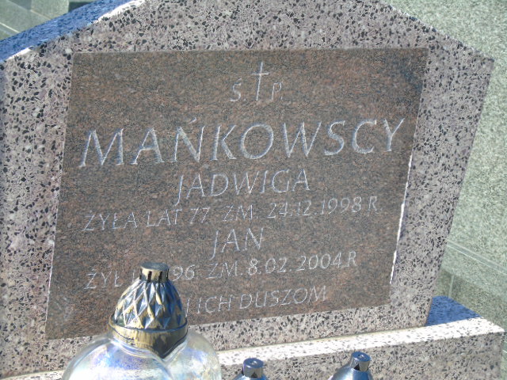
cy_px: 190
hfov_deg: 15.9
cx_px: 254
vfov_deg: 12.0
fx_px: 1816
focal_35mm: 124
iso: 80
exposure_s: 1/125
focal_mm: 22
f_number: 4.6
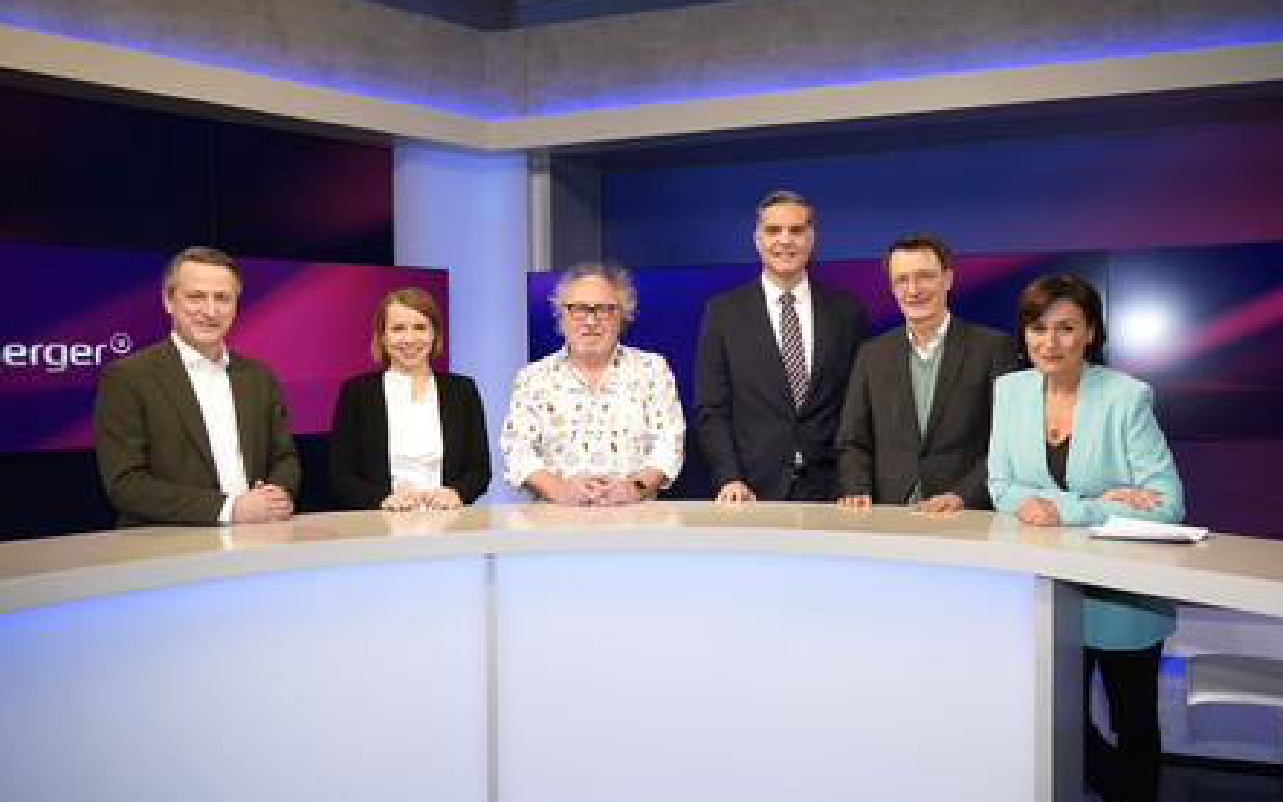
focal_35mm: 29
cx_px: 644
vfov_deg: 43.1
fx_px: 1014
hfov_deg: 64.6
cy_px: 423
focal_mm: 28
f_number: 5
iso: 2000
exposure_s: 1/160
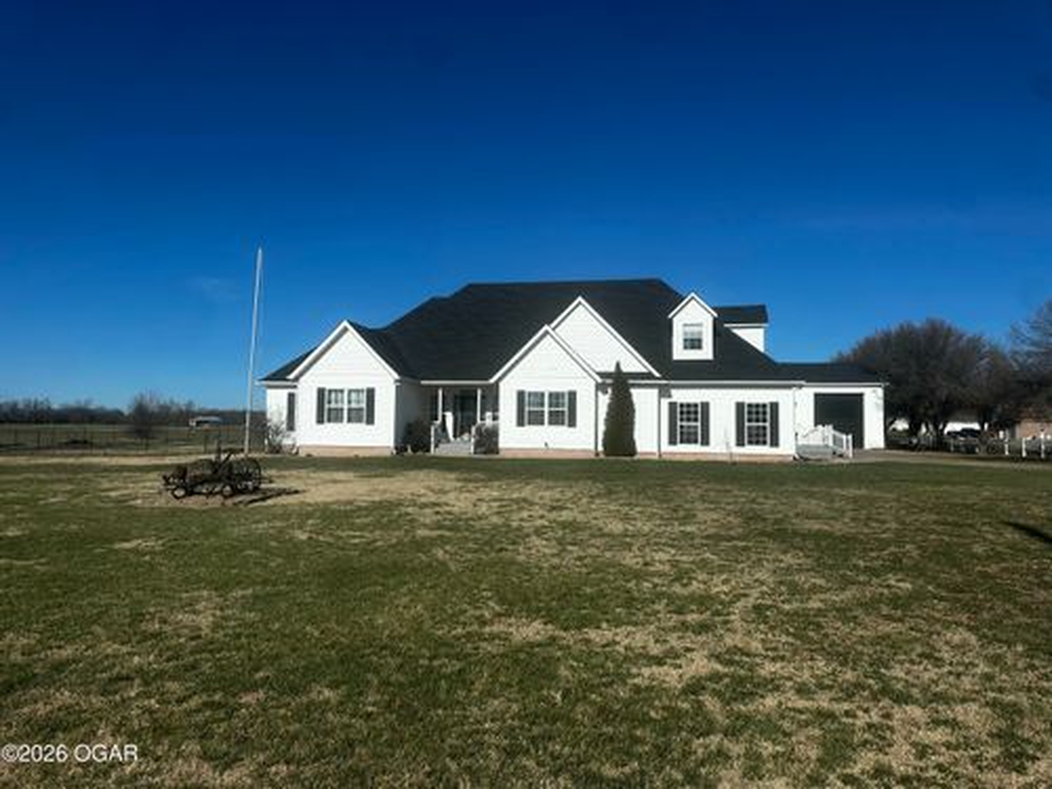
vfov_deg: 56.8
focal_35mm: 24
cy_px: 394
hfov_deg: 71.6
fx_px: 729
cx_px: 526
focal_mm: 6.86
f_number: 1.78
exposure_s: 1/8929
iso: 80
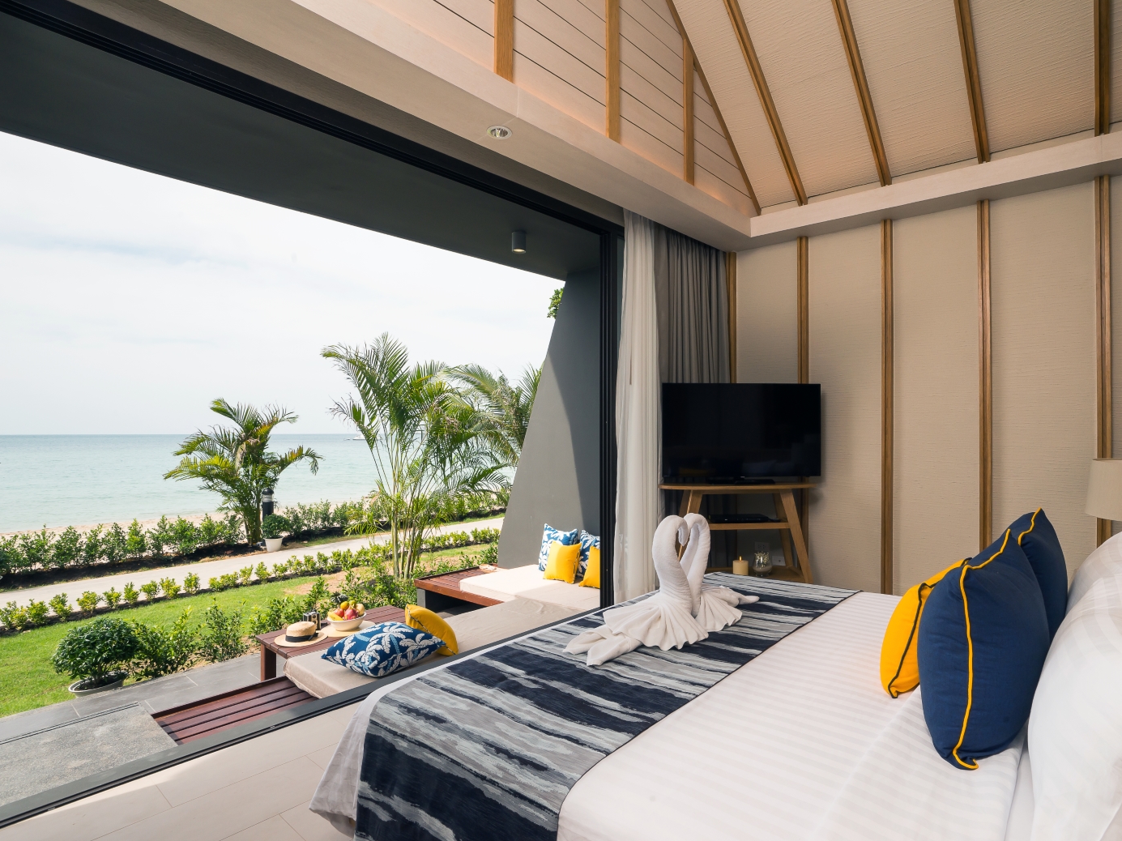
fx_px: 583
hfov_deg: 87.1
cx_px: 648
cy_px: 429
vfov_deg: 71.6
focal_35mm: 18
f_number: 14
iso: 200
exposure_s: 1/80
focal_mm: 16
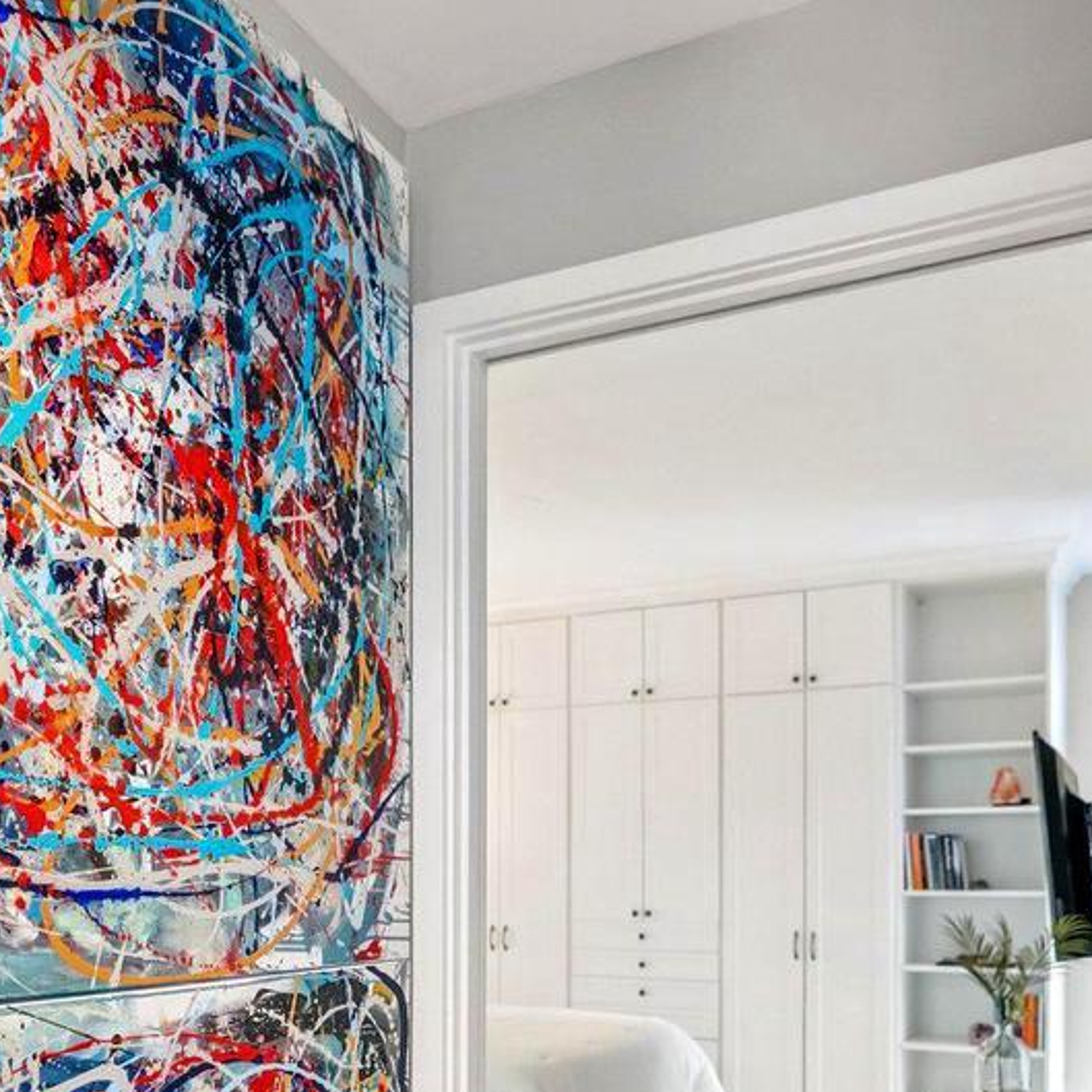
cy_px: 926
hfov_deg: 43.7
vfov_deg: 42.2
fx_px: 1321
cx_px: 291
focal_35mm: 37
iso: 2000
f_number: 3.5
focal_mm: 16
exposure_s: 1/160
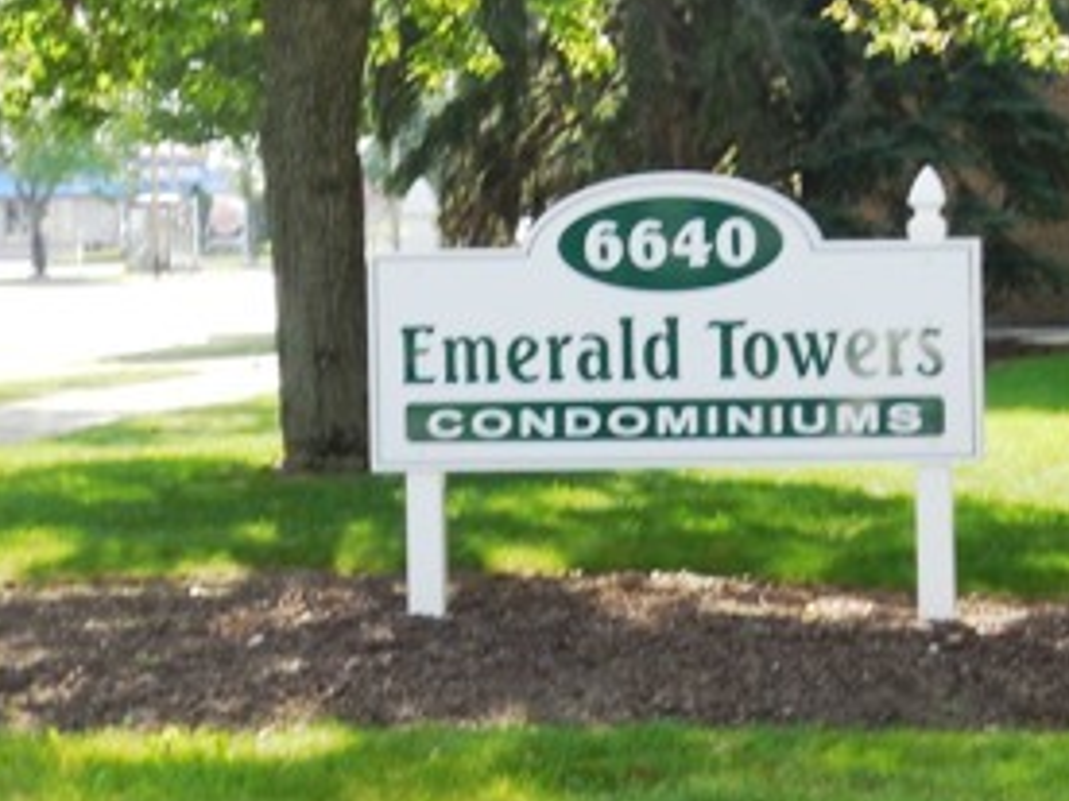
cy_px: 35
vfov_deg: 11.3
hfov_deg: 15.1
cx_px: 740
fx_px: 4015
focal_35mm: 130
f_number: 5.2
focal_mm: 10
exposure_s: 1/125
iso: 125
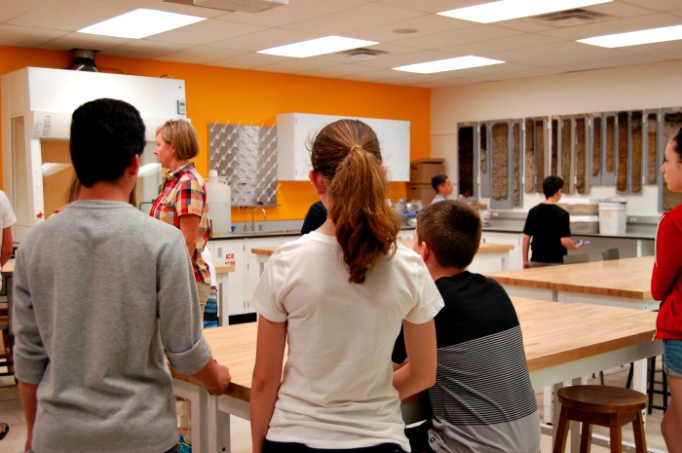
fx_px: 851
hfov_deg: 43.6
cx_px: 341
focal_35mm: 45
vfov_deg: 29.8
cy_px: 226
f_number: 4.2
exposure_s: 1/60
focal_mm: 30
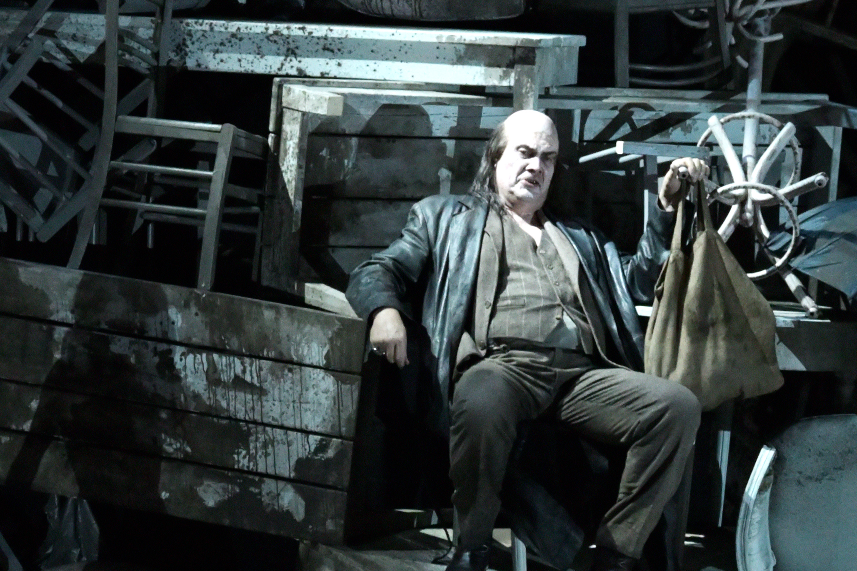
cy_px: -110
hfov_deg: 7.3
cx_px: 736
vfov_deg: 4.9
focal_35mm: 281
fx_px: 6688
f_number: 3.5
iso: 1600
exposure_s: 1/125
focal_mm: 70
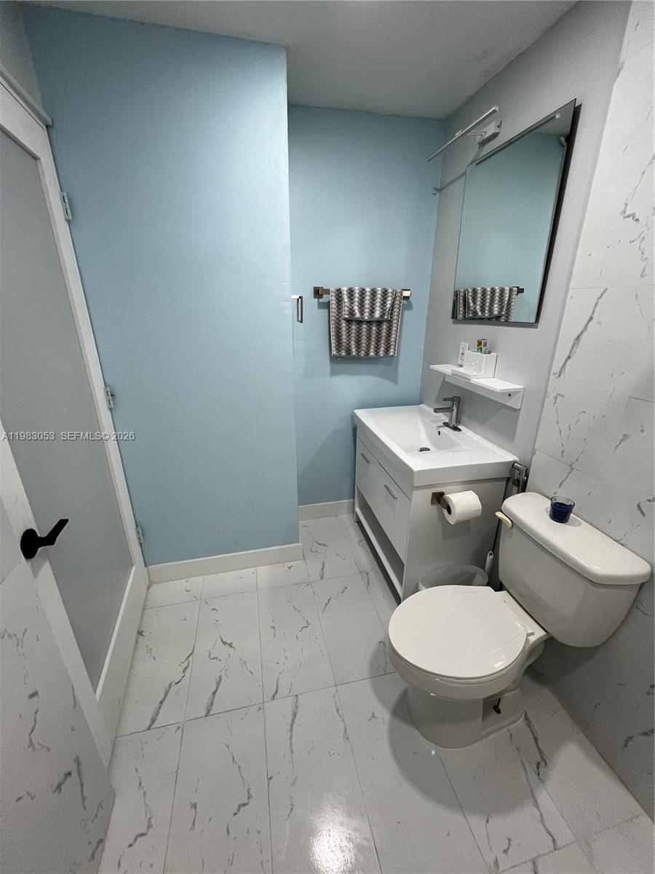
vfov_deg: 106.2
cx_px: 328
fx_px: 328
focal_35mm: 13
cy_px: 437
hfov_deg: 89.9
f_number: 1.8
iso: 160
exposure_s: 1/120
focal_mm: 1.57
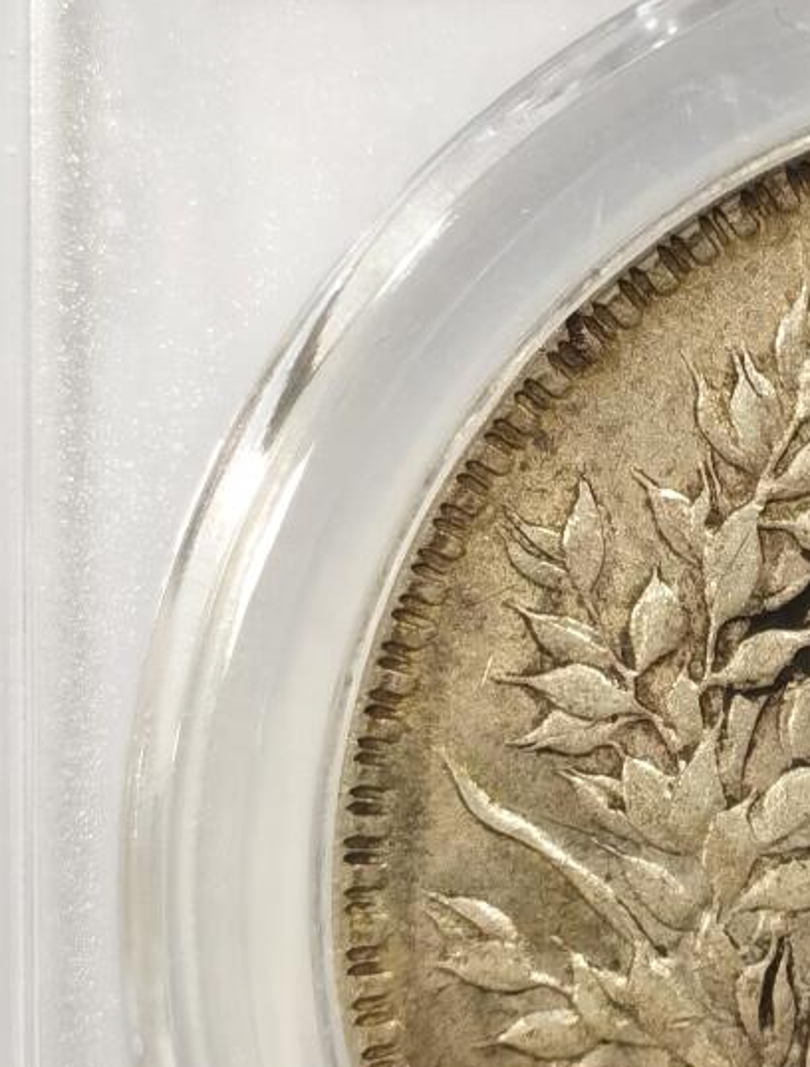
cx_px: 1161
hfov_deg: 8.1
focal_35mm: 181
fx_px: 5601
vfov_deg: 10.9
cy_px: 403
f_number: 16
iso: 160
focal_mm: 5.56
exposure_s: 1/100
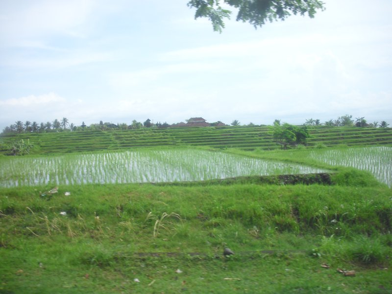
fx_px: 430
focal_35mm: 38
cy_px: 147
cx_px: 196
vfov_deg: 37.7
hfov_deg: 49.0
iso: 100
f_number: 8
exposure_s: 1/160
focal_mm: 6.2
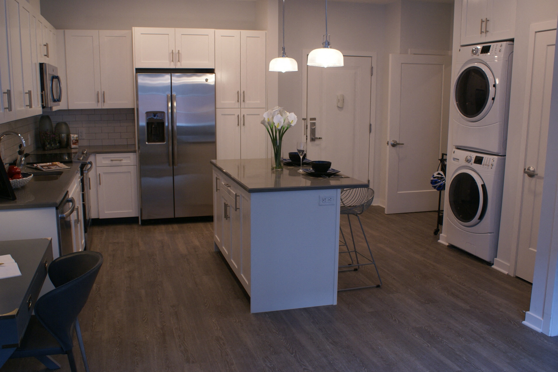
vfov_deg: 40.0
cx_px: 279
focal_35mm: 33
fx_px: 511
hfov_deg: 57.2
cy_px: 186
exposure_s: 1/40
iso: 160
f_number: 4
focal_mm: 22
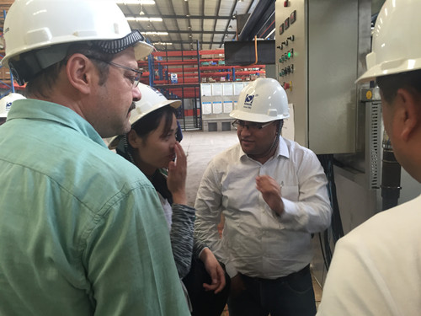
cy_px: 158
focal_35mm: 29
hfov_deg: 61.7
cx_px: 210
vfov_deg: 48.2
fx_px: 353
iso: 125
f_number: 2.2
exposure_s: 1/33
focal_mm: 4.15
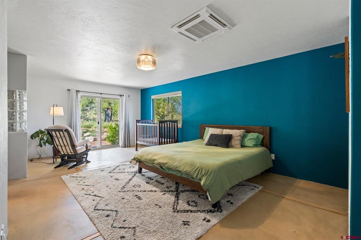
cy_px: 120
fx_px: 165
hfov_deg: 95.0
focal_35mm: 16
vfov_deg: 72.0
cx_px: 180
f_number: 8
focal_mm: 16.5
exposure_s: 1/13
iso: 400
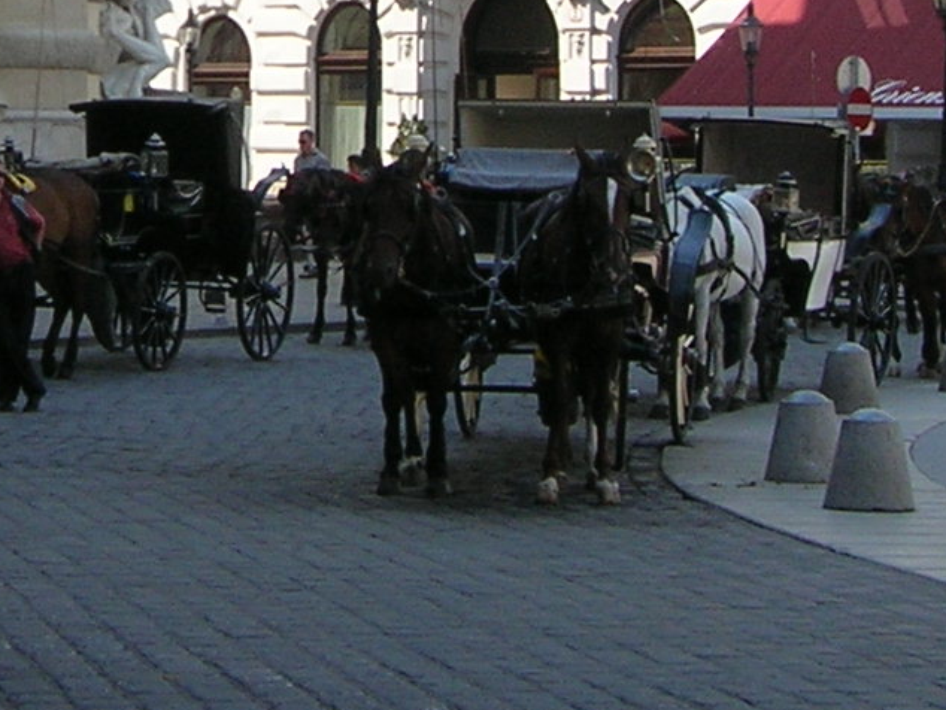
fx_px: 3800
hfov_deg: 14.1
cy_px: -204
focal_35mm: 139
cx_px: 143
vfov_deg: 10.5
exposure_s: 1/205
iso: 50
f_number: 4.9
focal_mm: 5.7
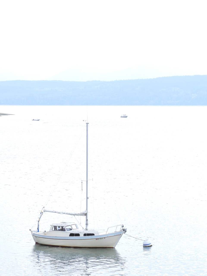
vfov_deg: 13.2
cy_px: 138
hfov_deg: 9.9
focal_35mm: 150
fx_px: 1196
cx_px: 104
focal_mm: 26.8
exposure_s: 1/50
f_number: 8
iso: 100
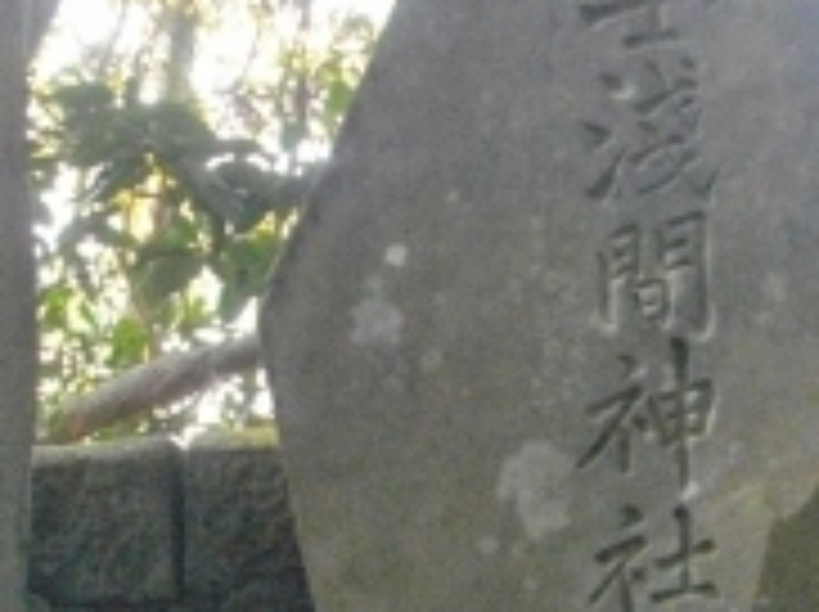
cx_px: 320
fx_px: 2079
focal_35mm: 88
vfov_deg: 16.7
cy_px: 407
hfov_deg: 22.2
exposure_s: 1/60
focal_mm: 5.7
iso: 800
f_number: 2.9
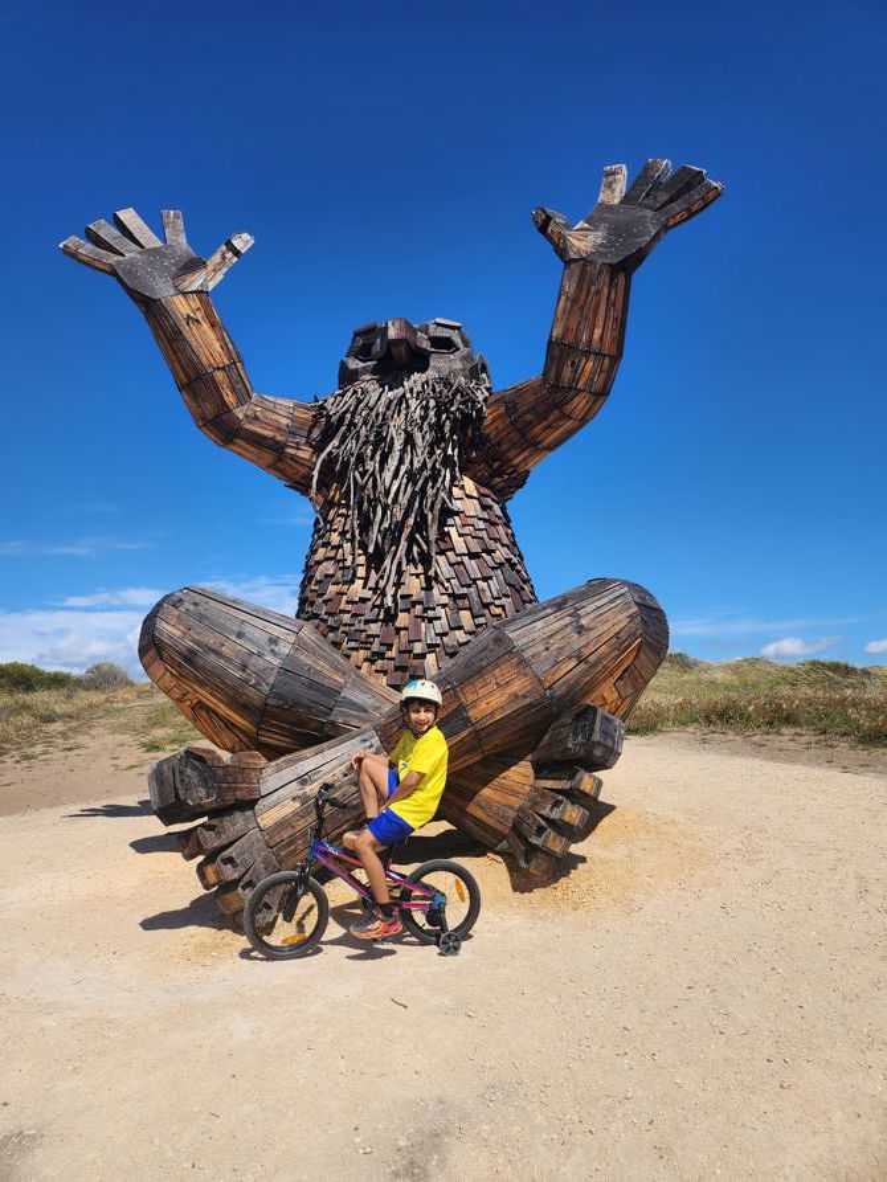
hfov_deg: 56.8
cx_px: 444
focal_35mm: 24
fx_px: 820
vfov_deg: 71.6
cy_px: 591
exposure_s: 1/5357
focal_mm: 5
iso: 50
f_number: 1.8
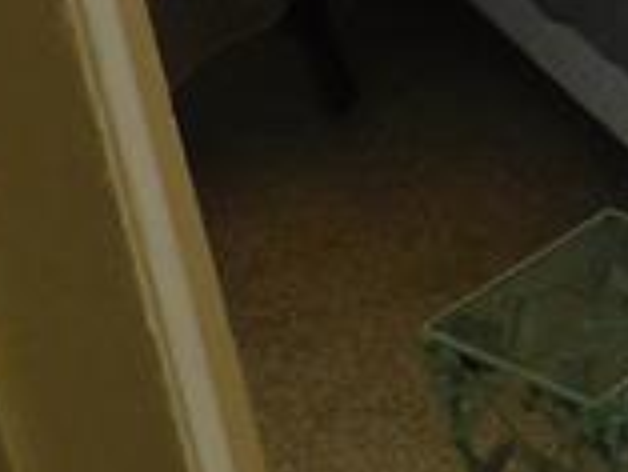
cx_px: 1224
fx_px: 2124
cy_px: -276
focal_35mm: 117
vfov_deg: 12.0
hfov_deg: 14.3
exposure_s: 1/30
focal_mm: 4
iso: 220
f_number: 3
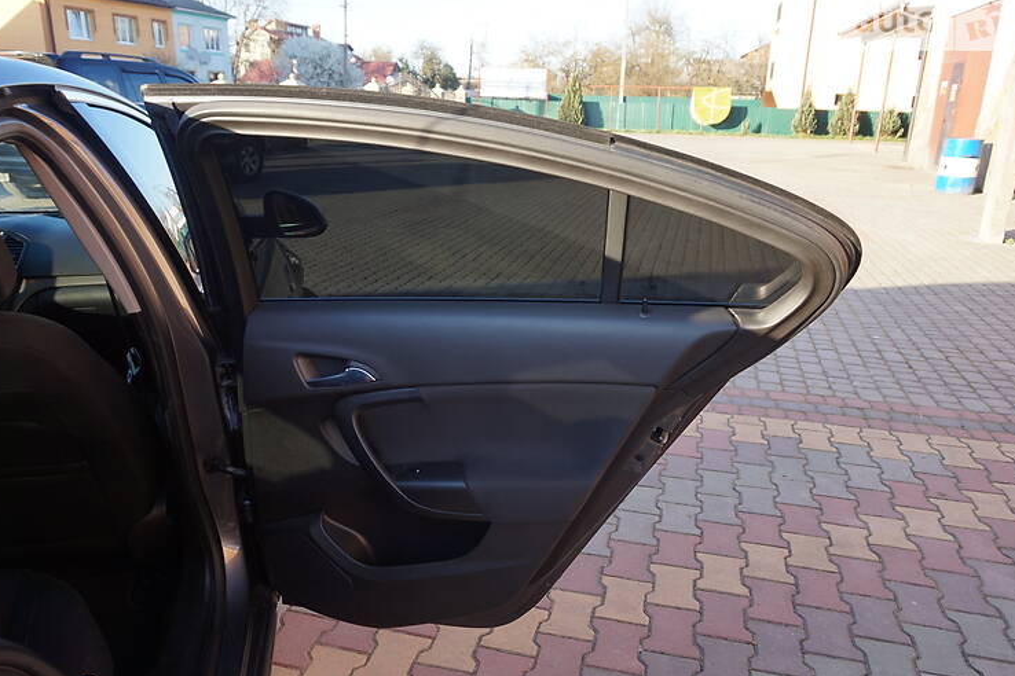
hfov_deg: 69.4
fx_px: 733
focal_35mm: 26
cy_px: 341
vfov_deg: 49.6
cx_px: 508
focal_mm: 16
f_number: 5.6
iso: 100
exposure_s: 1/80
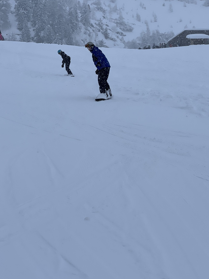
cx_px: 101
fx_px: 732
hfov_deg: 16.2
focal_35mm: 91
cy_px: 124
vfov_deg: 21.5
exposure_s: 1/419
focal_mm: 9
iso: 32
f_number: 2.8
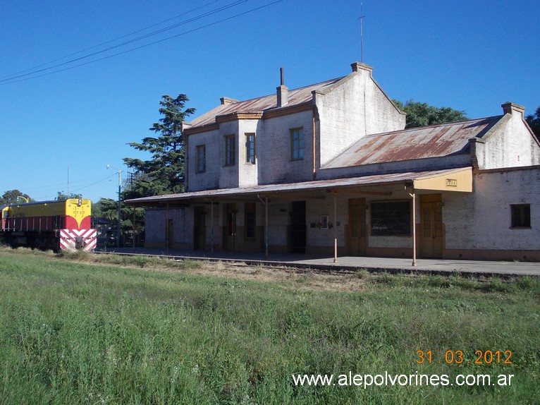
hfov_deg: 49.0
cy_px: 202
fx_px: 593
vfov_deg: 37.7
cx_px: 270
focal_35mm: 38
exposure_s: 1/250
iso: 80
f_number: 6.2
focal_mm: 5.3
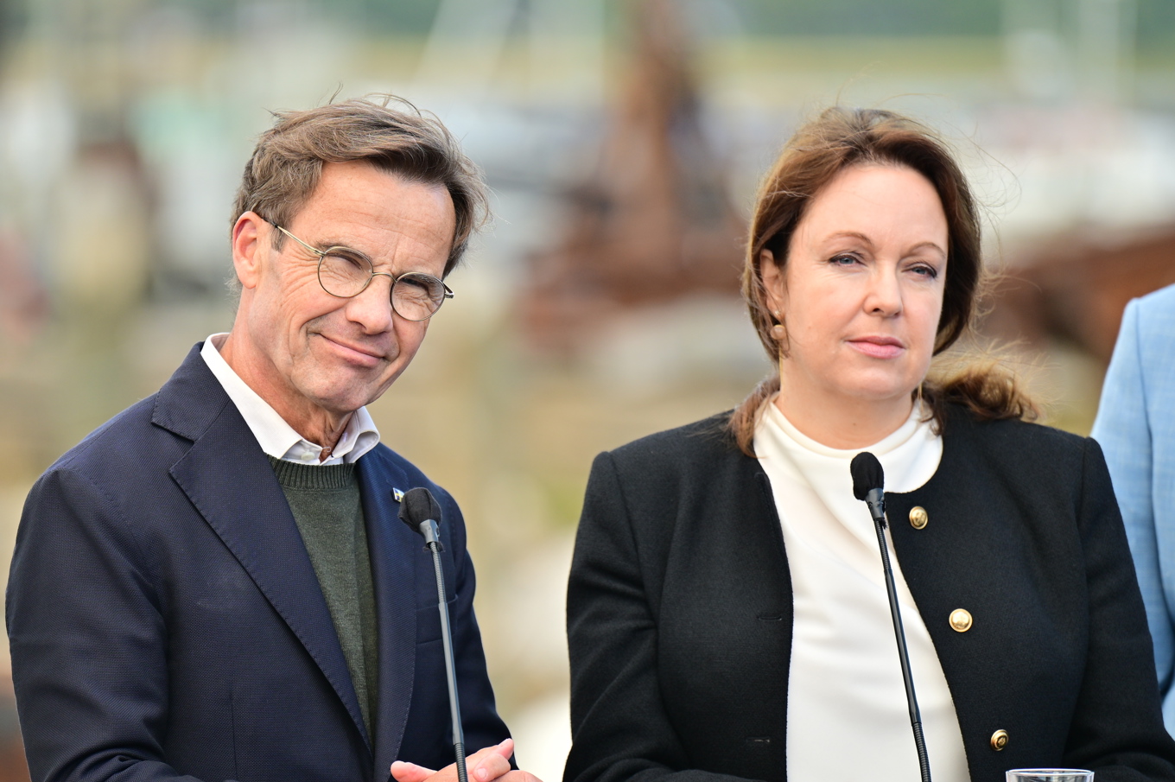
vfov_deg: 4.6
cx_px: 588
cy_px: 391
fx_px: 9785
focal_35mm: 300
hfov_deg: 6.9
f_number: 2.8
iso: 90
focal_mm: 200
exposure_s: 1/640
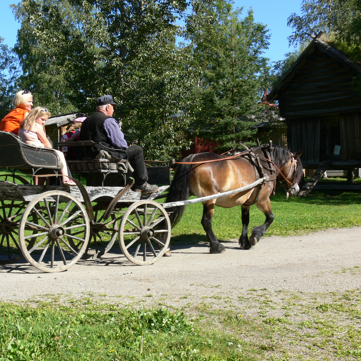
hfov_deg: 27.7
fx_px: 732
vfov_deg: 27.7
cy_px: 180
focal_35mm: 62
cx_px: 158
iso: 80
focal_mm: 11
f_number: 5.6
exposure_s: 1/160
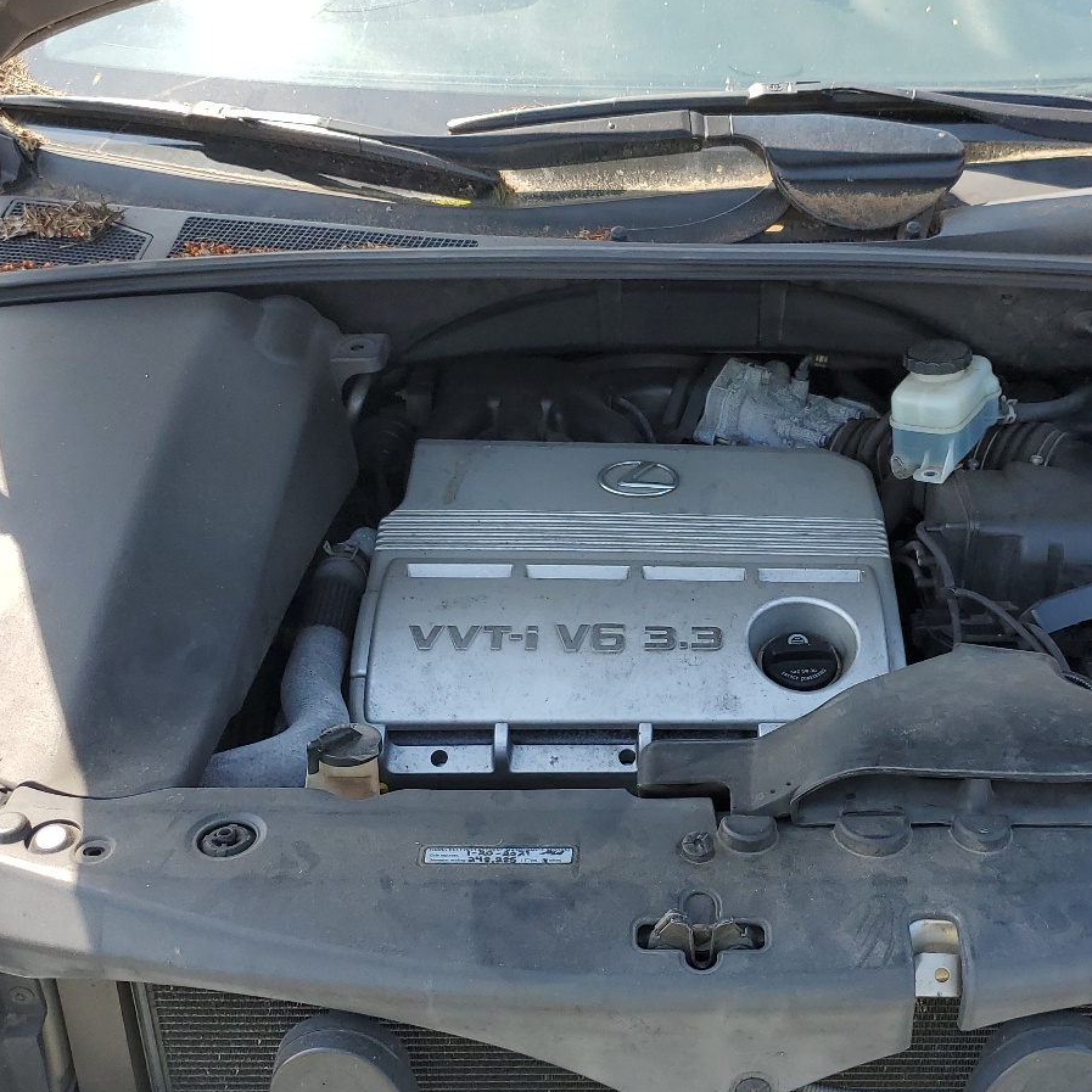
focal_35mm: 41
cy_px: 617
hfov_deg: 40.6
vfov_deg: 40.8
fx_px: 1463
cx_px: 681
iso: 50
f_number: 1.5
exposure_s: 1/833
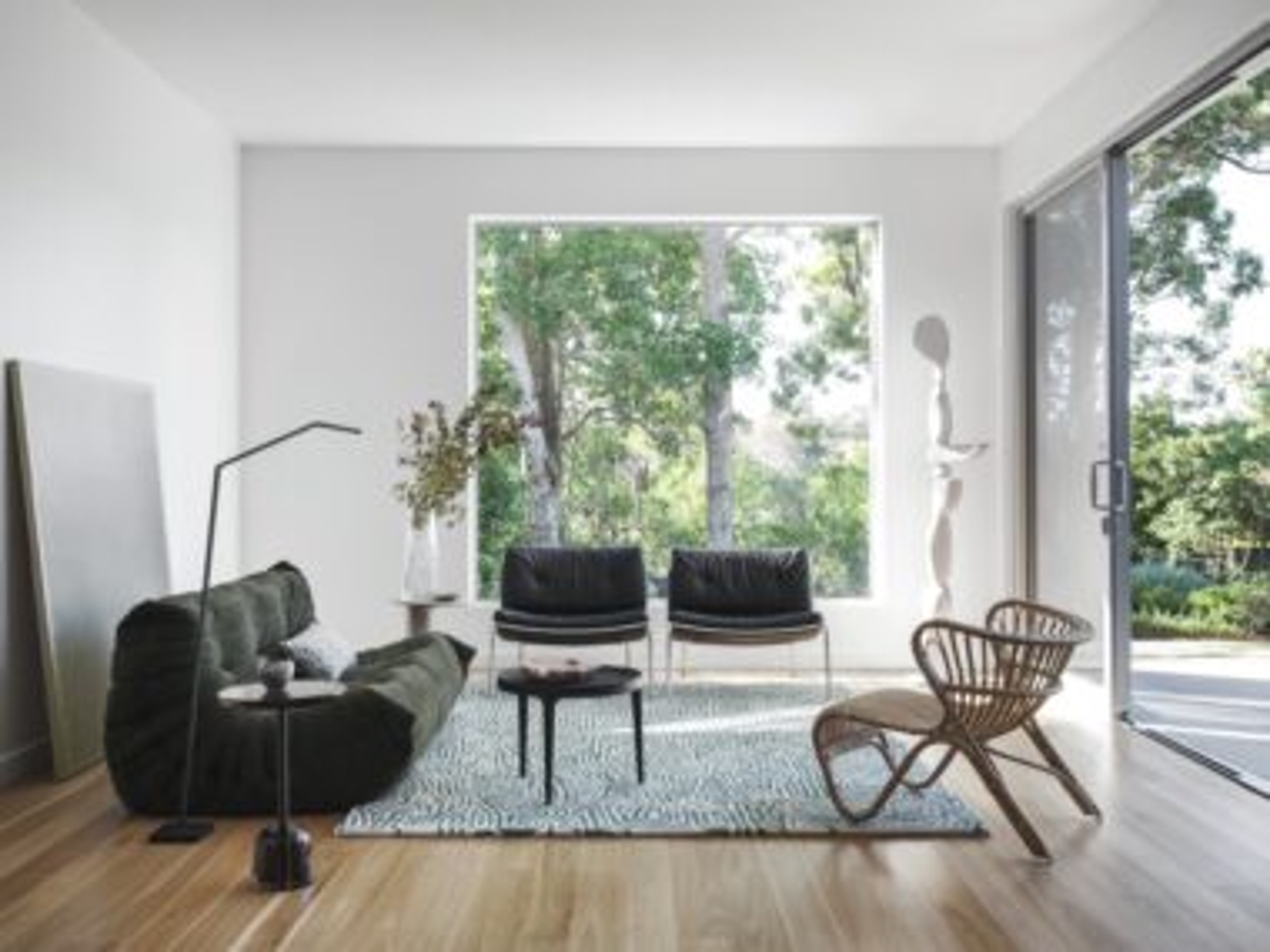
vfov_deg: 40.7
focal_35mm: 35
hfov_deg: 52.6
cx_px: 635
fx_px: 1284
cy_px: 476
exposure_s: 2.5
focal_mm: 44
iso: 100
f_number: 14
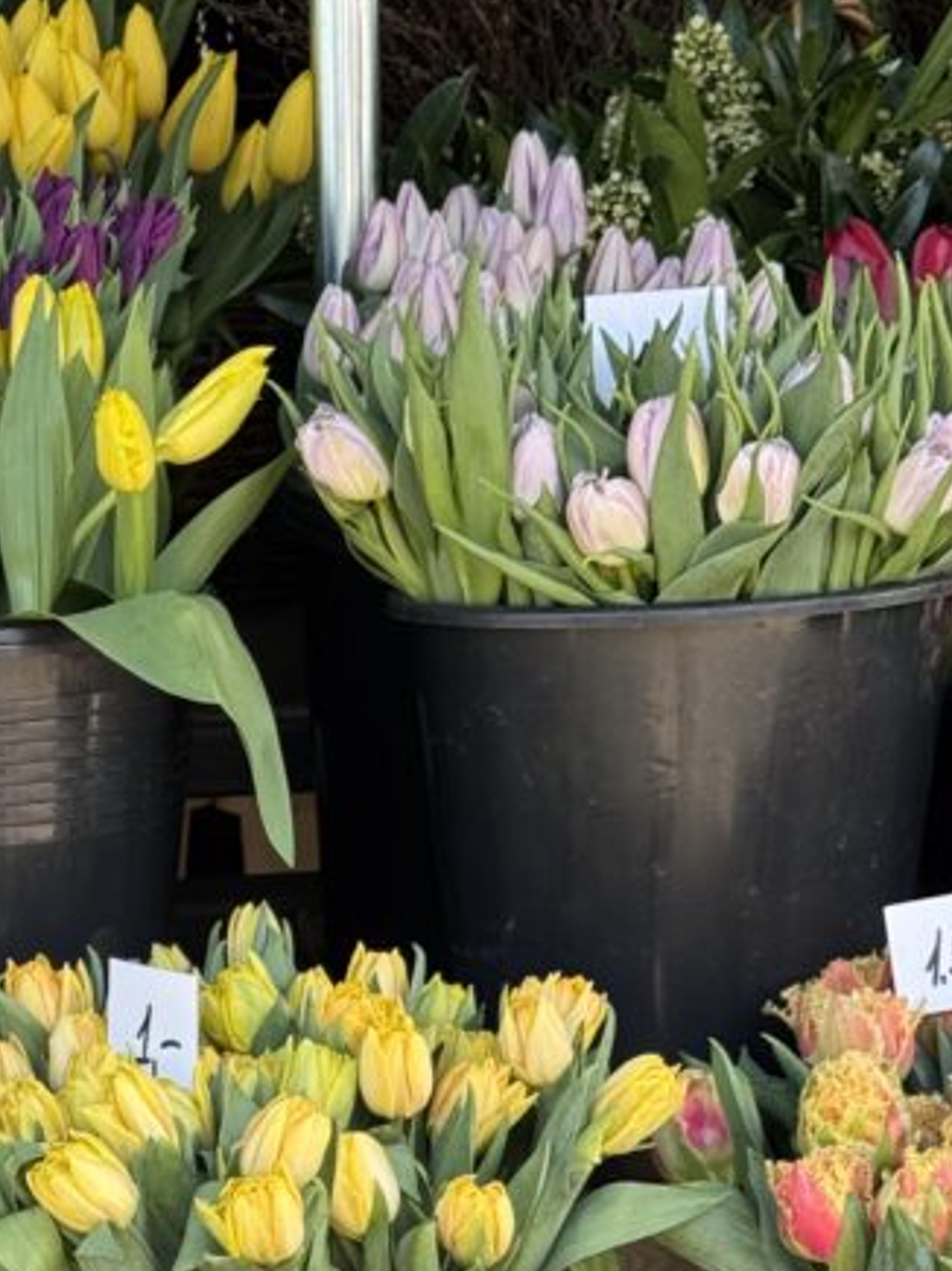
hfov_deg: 12.8
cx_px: -158
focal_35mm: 113
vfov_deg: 16.9
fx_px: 4146
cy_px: 1382
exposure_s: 1/269
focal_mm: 6.76
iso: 64
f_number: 1.78
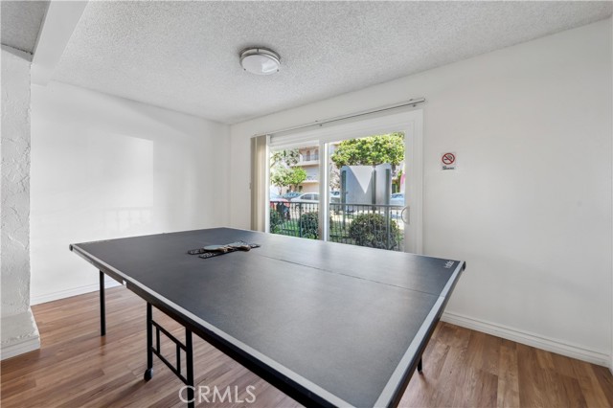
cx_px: 306
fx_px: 238
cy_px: 204
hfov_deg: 104.3
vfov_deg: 81.1
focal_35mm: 14
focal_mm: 14
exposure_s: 1/13
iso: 100
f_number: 9
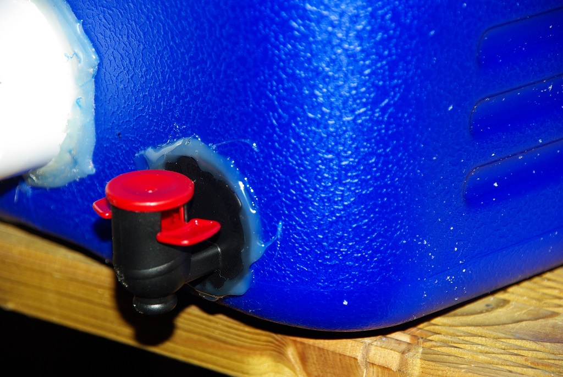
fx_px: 2653
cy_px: 188
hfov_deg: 12.1
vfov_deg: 8.1
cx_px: 282
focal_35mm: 170
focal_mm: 113
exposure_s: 1/125
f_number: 5.6
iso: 200
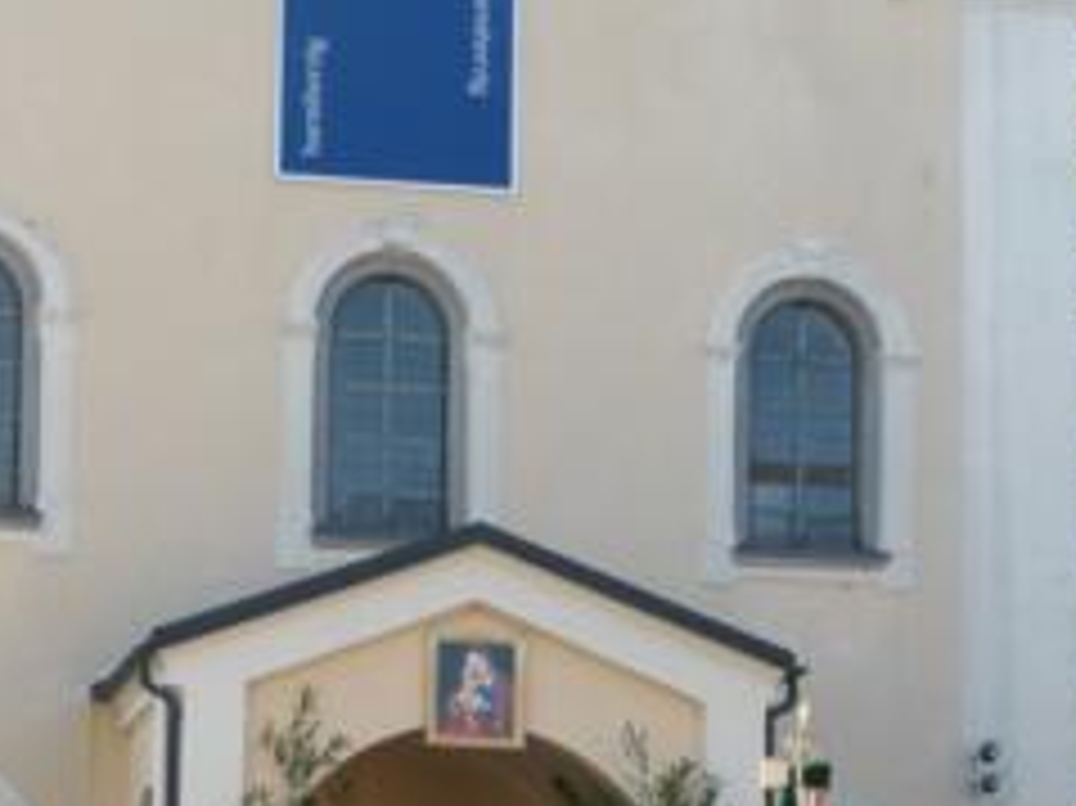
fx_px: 4039
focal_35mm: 130
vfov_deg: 11.3
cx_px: 804
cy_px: 811
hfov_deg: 15.1
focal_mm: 9
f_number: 4.4
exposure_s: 1/200
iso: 100
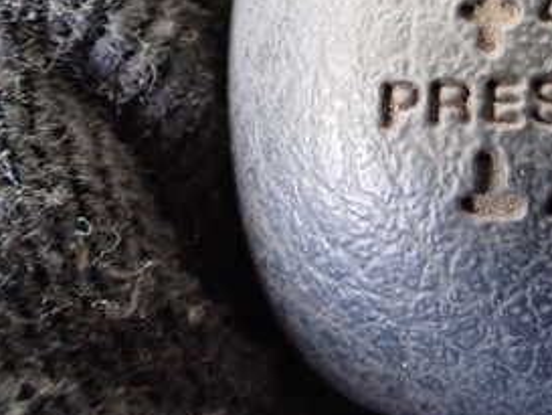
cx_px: 566
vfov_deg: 21.4
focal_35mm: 66
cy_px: -6
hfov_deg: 27.5
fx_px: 1053
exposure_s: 1/50
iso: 800
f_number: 2.3
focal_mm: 5.4
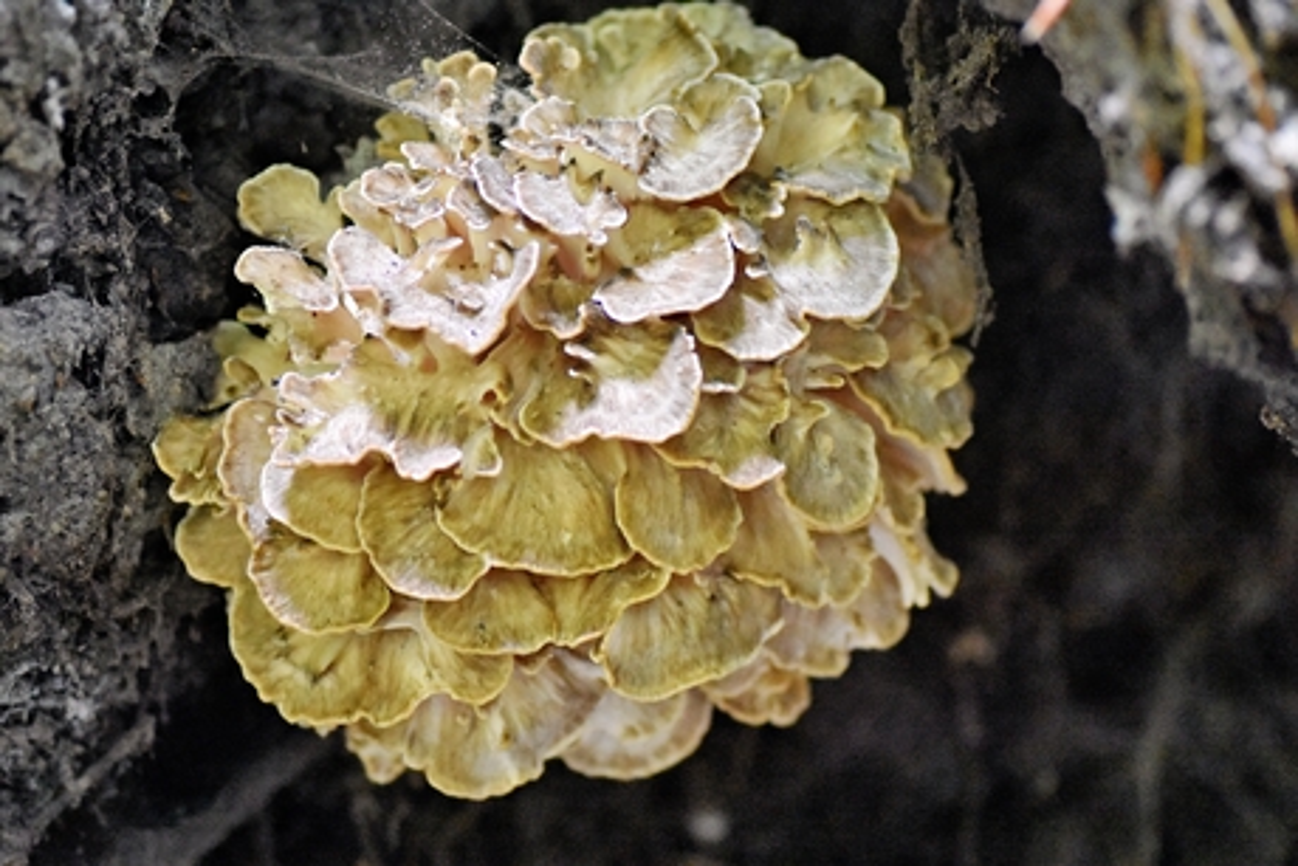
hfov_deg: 15.2
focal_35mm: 135
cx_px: 649
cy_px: 433
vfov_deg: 10.2
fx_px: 4869
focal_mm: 90
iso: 12800
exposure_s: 1/200
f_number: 3.2
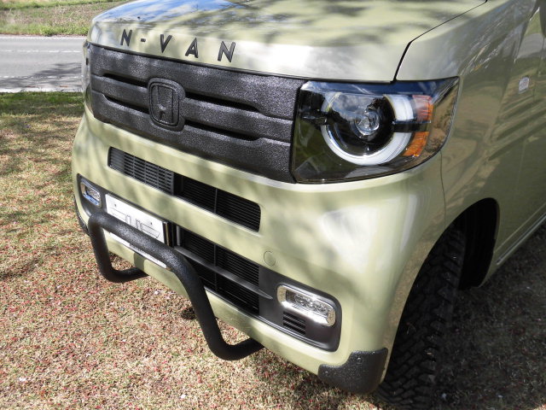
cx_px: 273
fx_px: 505
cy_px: 205
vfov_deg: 44.2
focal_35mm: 32
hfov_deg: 56.8
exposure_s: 1/640
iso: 100
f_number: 3.5
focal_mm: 5.81
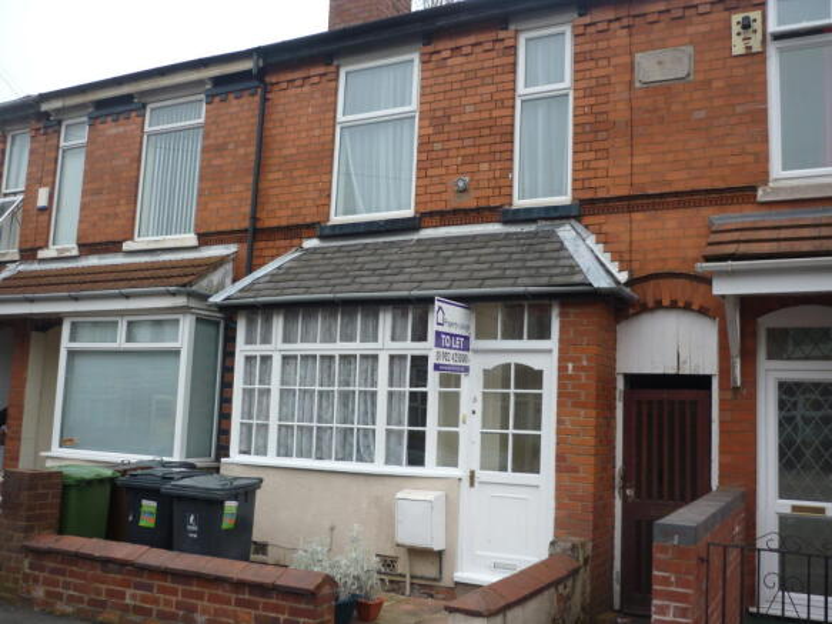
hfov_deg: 55.4
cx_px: 416
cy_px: 312
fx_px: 793
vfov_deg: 42.9
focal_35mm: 33
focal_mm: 5.5
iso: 80
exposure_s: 1/200
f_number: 2.8
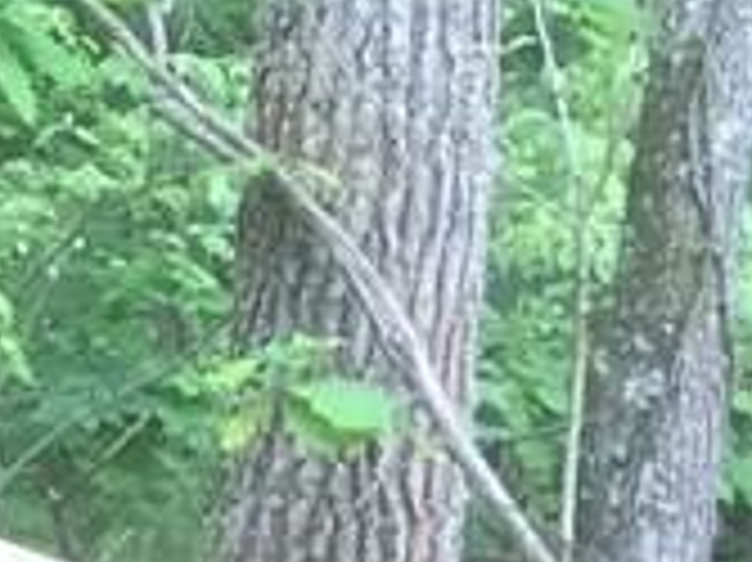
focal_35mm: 178
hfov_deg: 9.0
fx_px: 3864
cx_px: -1531
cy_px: 31
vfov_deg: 8.3
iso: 64
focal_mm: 4.15
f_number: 2.2
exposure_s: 1/30
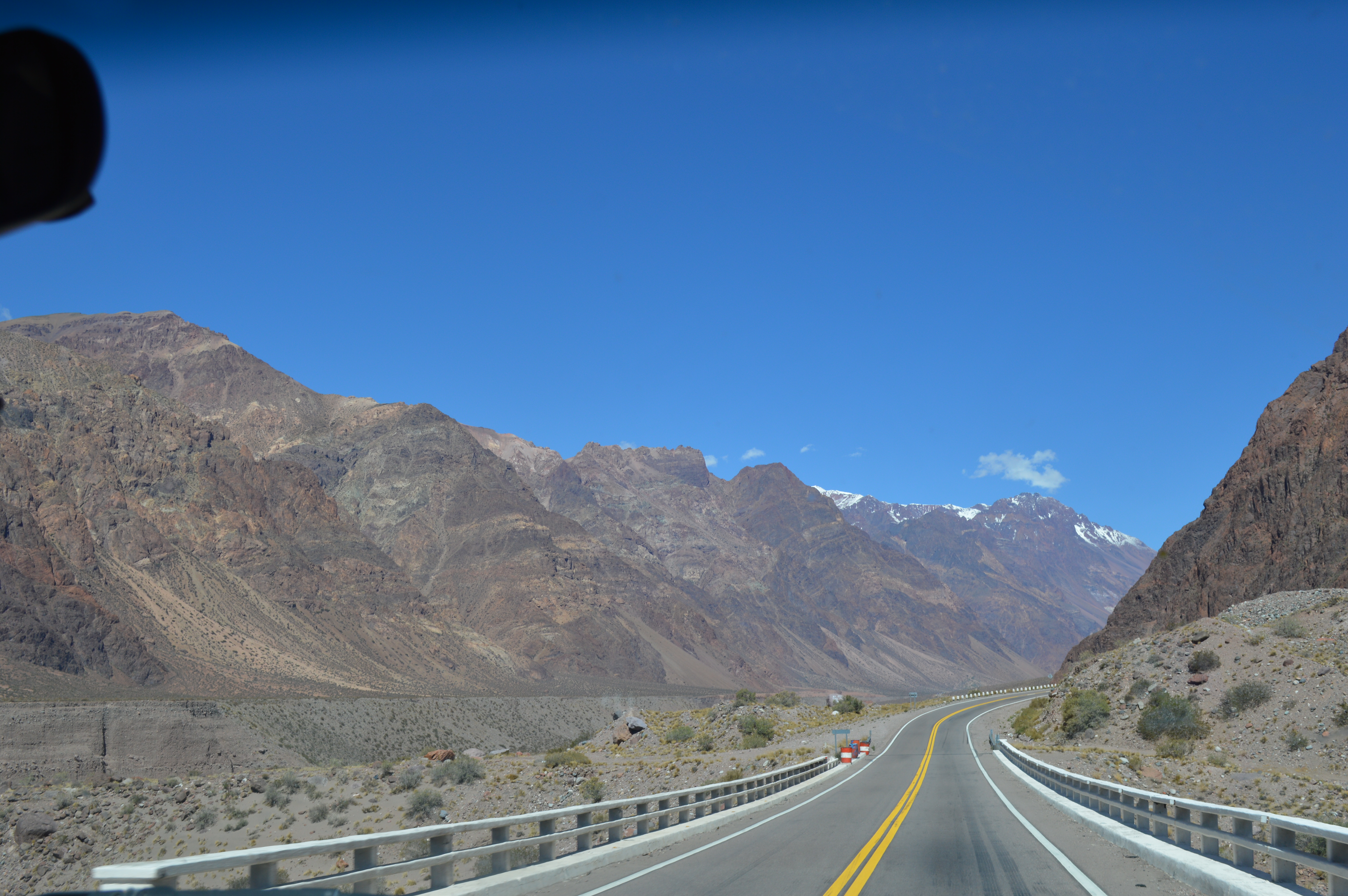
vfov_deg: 34.1
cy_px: 448
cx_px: 674
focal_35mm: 39
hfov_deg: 49.6
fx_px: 1459
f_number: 8
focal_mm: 26
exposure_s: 1/250
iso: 100
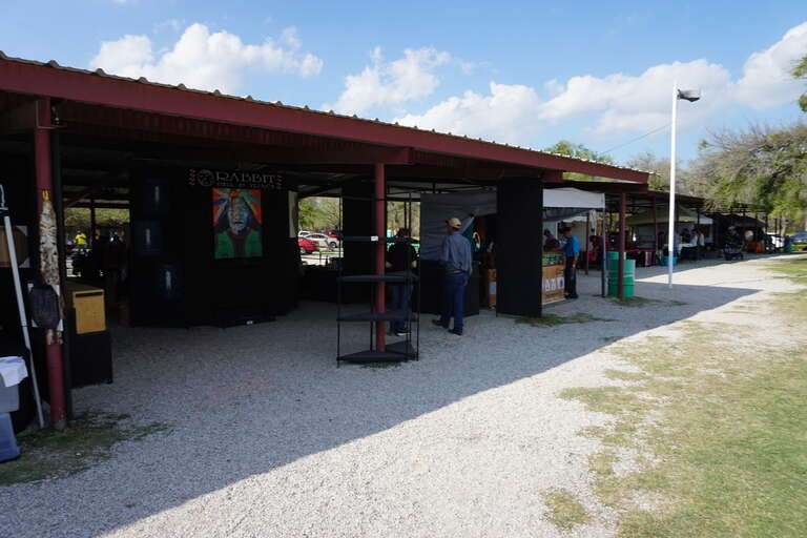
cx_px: 404
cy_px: 269
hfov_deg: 73.7
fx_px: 538
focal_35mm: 24
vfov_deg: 53.1
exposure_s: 1/100
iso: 100
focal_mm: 16
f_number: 10
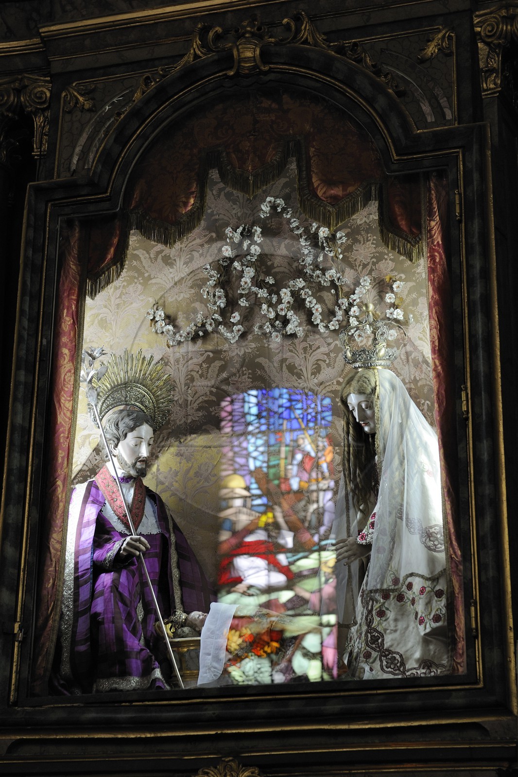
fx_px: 1511
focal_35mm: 70
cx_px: 259
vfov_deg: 28.8
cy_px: 388
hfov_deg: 19.4
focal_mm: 70
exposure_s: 1/30
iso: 800
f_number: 4.5
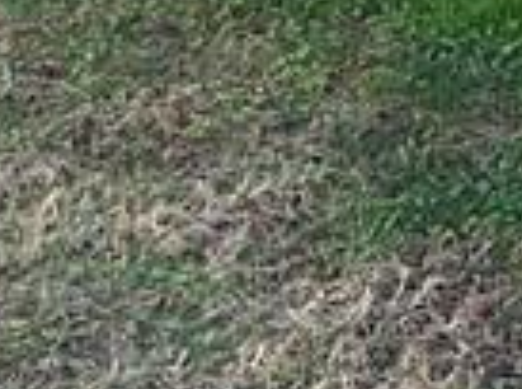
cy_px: -961
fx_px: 2933
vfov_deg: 6.6
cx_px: 1345
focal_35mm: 195
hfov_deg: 9.0
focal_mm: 4.2
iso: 32
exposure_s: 1/160
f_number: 1.6
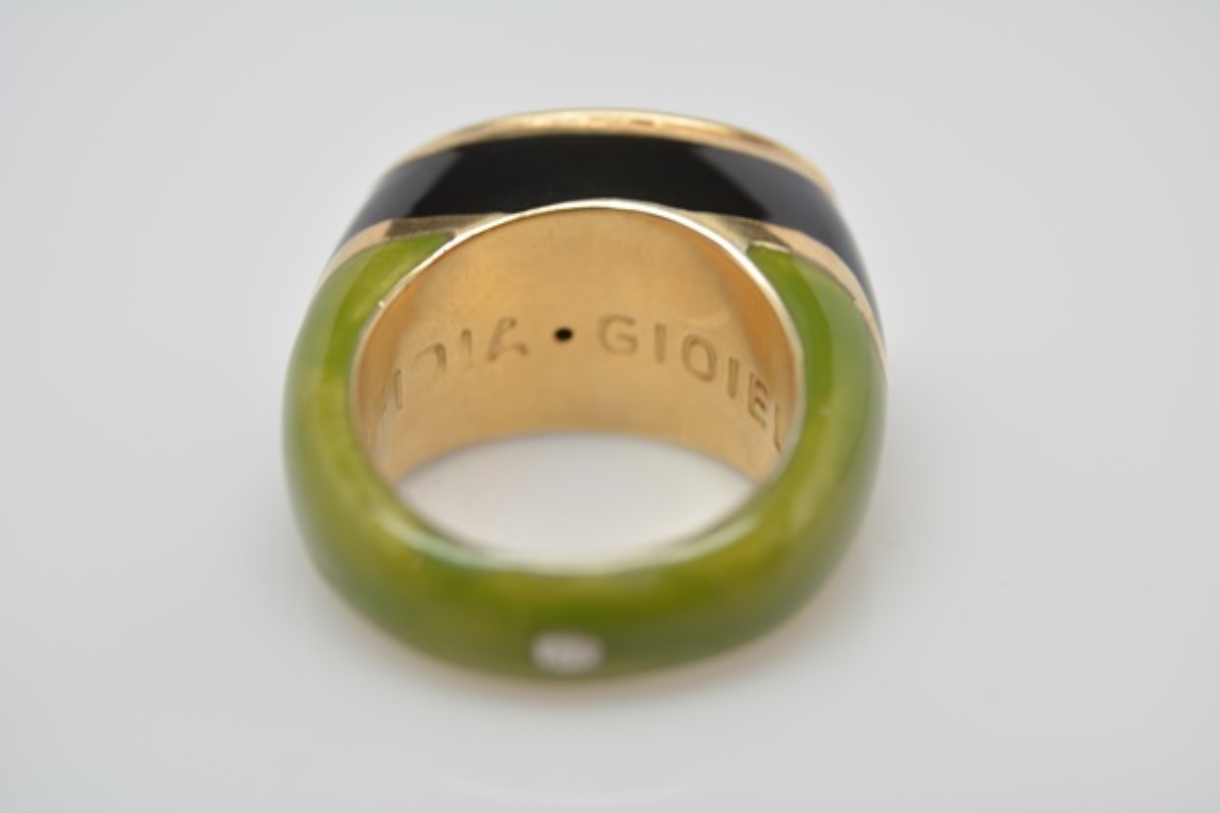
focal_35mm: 51
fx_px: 1728
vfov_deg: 26.5
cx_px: 610
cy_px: 406
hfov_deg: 38.9
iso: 200
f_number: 5.6
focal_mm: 34
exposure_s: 1/15
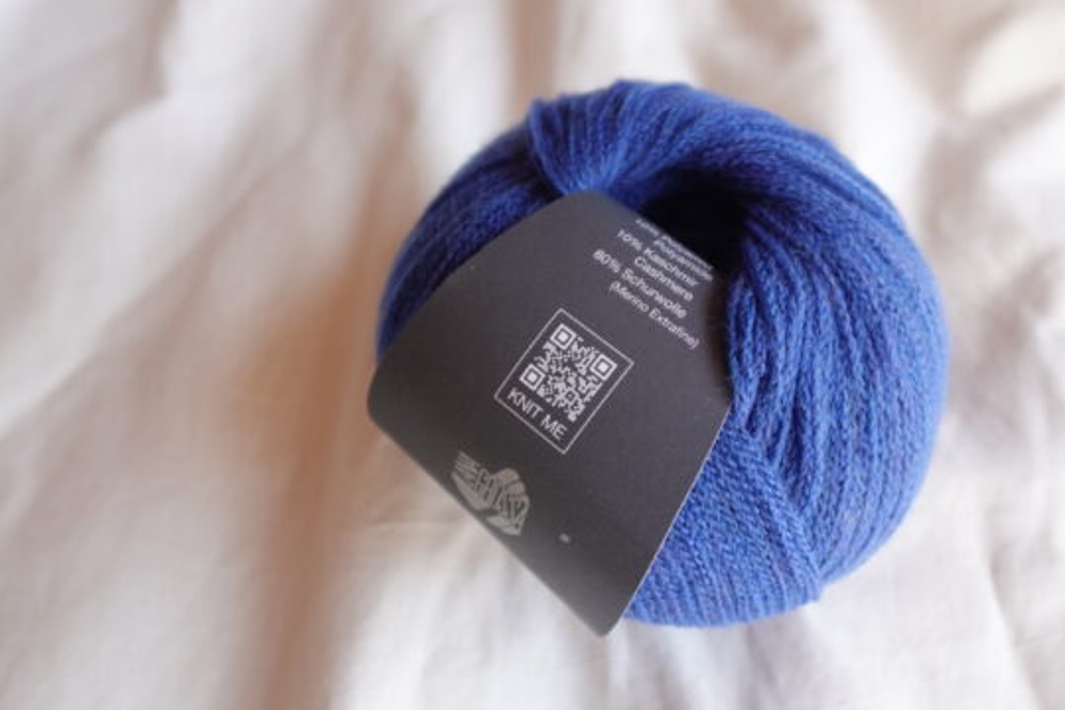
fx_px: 592
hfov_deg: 83.9
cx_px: 560
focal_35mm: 20
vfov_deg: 61.9
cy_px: 363
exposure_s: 1/125
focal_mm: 6.9
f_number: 1.8
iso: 125
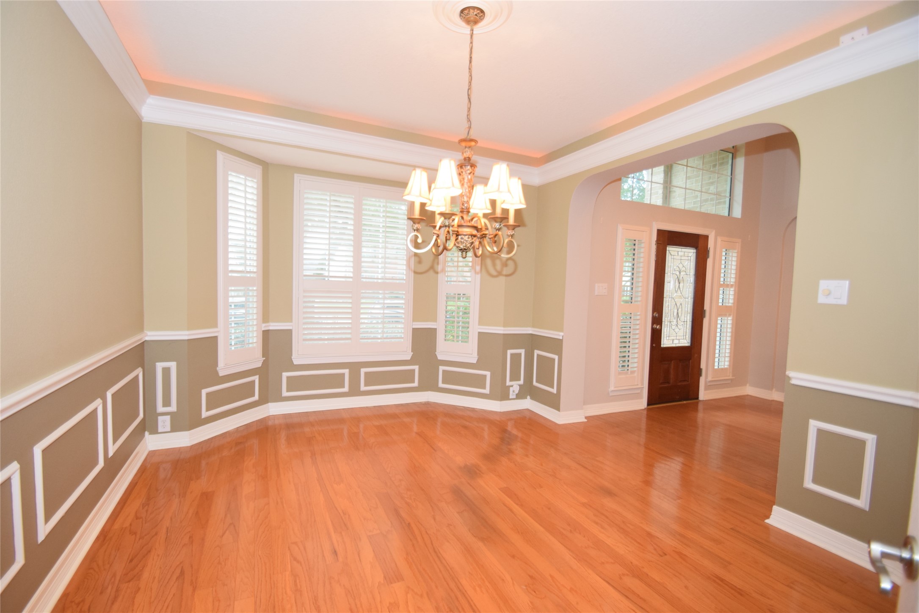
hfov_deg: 100.4
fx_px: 383
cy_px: 306
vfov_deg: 77.3
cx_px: 460
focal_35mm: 15
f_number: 3.5
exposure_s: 1/60
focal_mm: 10
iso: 800
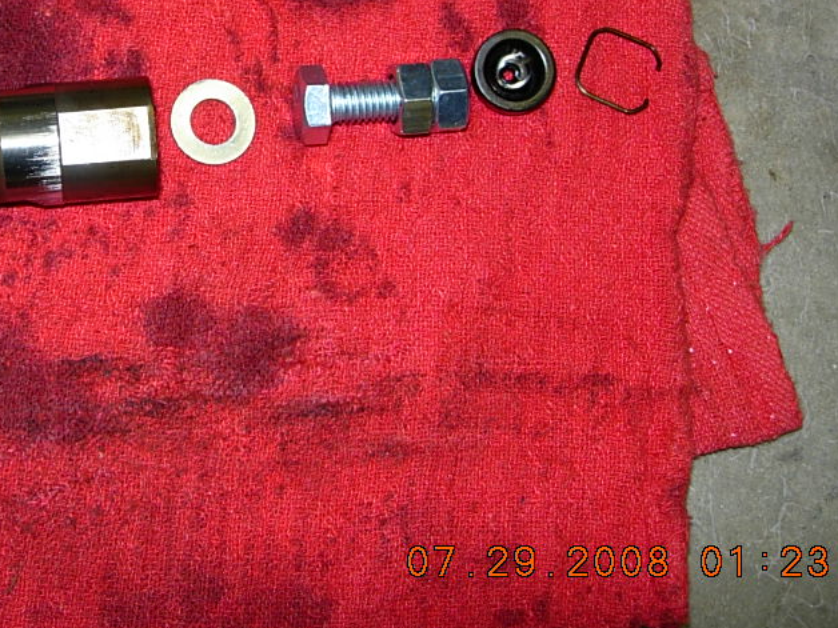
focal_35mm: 62
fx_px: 1501
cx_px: 204
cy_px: 157
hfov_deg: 30.6
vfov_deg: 23.4
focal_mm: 7.8
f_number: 2.8
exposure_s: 1/64
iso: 79
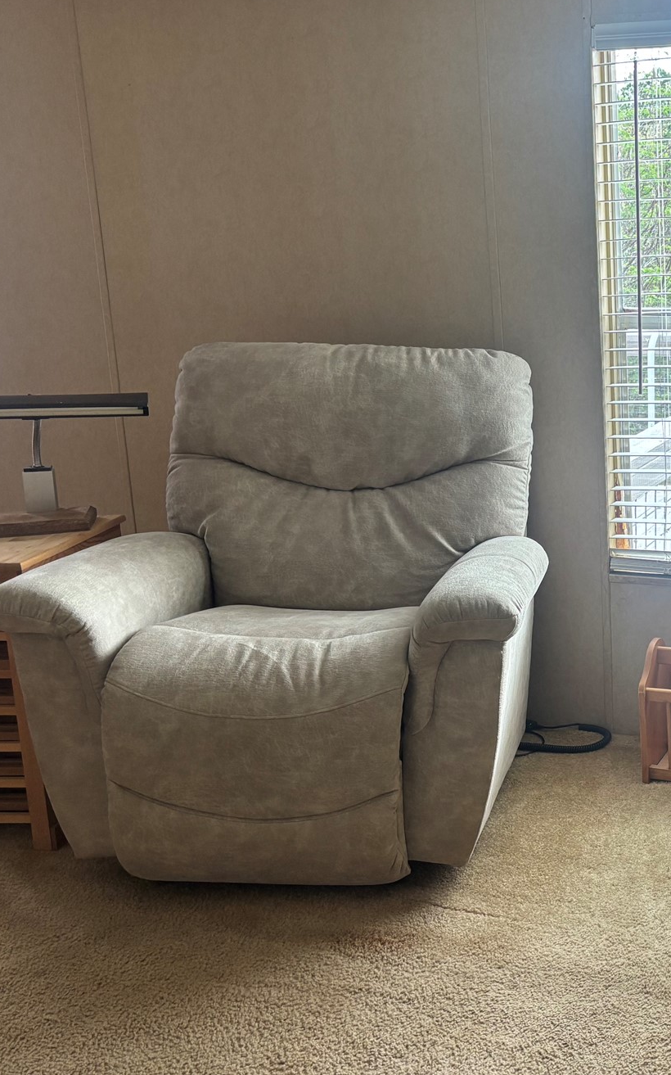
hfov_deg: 27.8
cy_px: 486
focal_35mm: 43
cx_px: 696
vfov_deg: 46.2
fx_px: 1259
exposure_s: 1/121
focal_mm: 5.96
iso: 125
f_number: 1.6
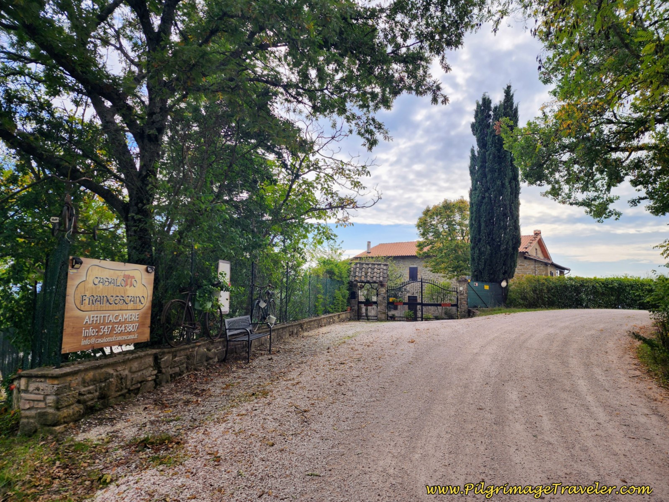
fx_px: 445
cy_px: 251
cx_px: 334
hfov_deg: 73.9
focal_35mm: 23
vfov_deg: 58.9
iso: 12
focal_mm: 6.4
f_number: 1.8
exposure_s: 1/629
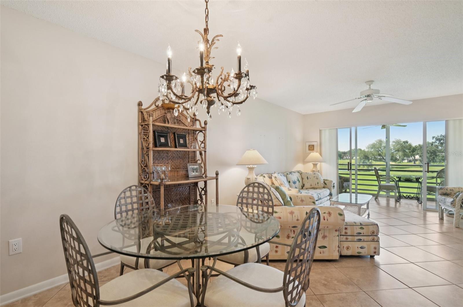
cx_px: 232
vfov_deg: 67.3
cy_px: 154
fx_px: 231
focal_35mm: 18
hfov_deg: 90.1
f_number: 8
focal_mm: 18
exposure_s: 1/50
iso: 400
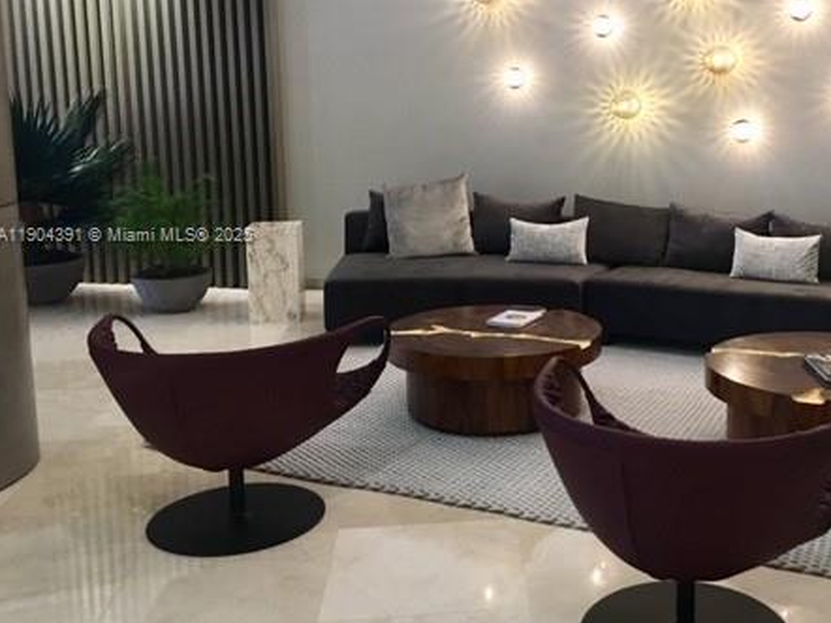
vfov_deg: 34.2
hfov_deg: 43.8
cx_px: 594
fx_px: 1008
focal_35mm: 42
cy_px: 237
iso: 80
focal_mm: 4.15
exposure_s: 1/15
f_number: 2.2
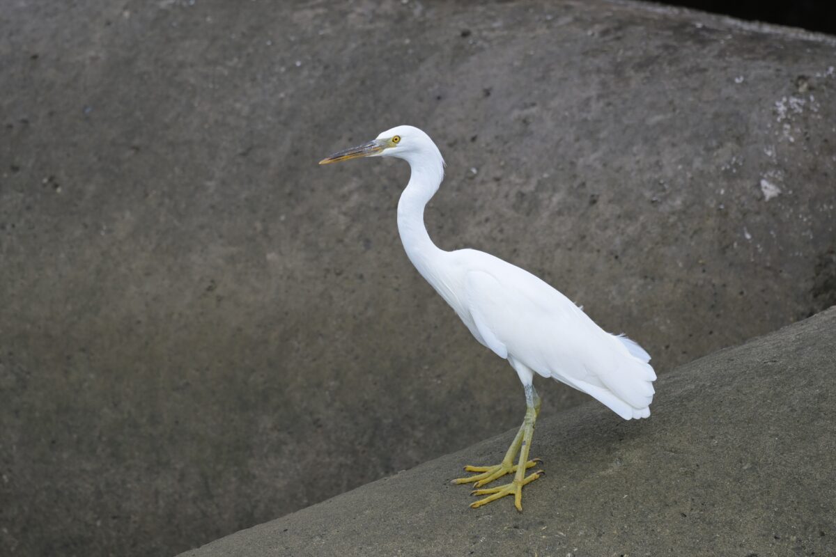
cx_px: 418
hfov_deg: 1.7
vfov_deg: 1.1
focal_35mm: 1200
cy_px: 278
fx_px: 27864
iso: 400
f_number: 8
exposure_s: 1/800
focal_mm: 800
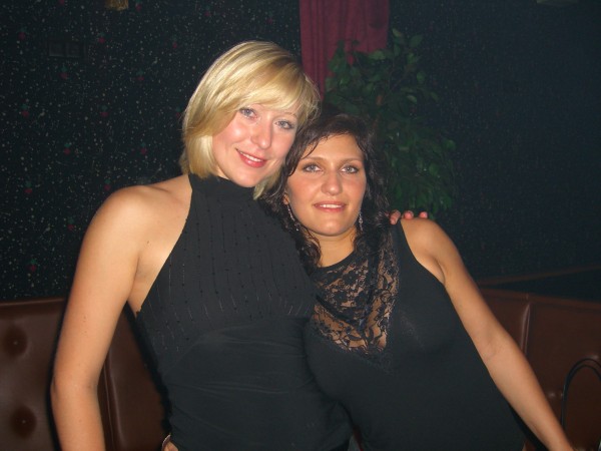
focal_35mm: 38
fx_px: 660
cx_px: 300
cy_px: 226
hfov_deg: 49.0
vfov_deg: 37.7
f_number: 2.8
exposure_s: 1/60
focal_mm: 7.9
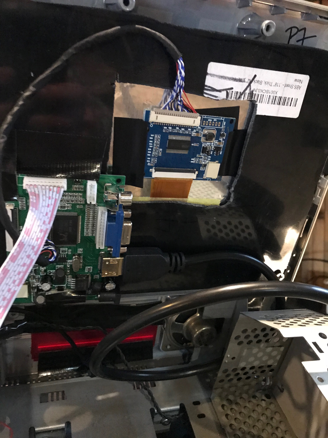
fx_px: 354
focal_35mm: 28
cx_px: 164
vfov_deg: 63.4
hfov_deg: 49.7
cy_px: 219
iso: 160
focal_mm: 3.99
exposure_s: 1/4
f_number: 1.8
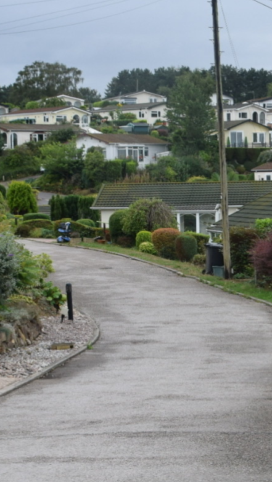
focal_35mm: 104
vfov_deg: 20.5
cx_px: 200
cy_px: 187
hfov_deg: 11.6
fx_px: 1332
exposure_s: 1/250
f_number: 8
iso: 400
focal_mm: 32
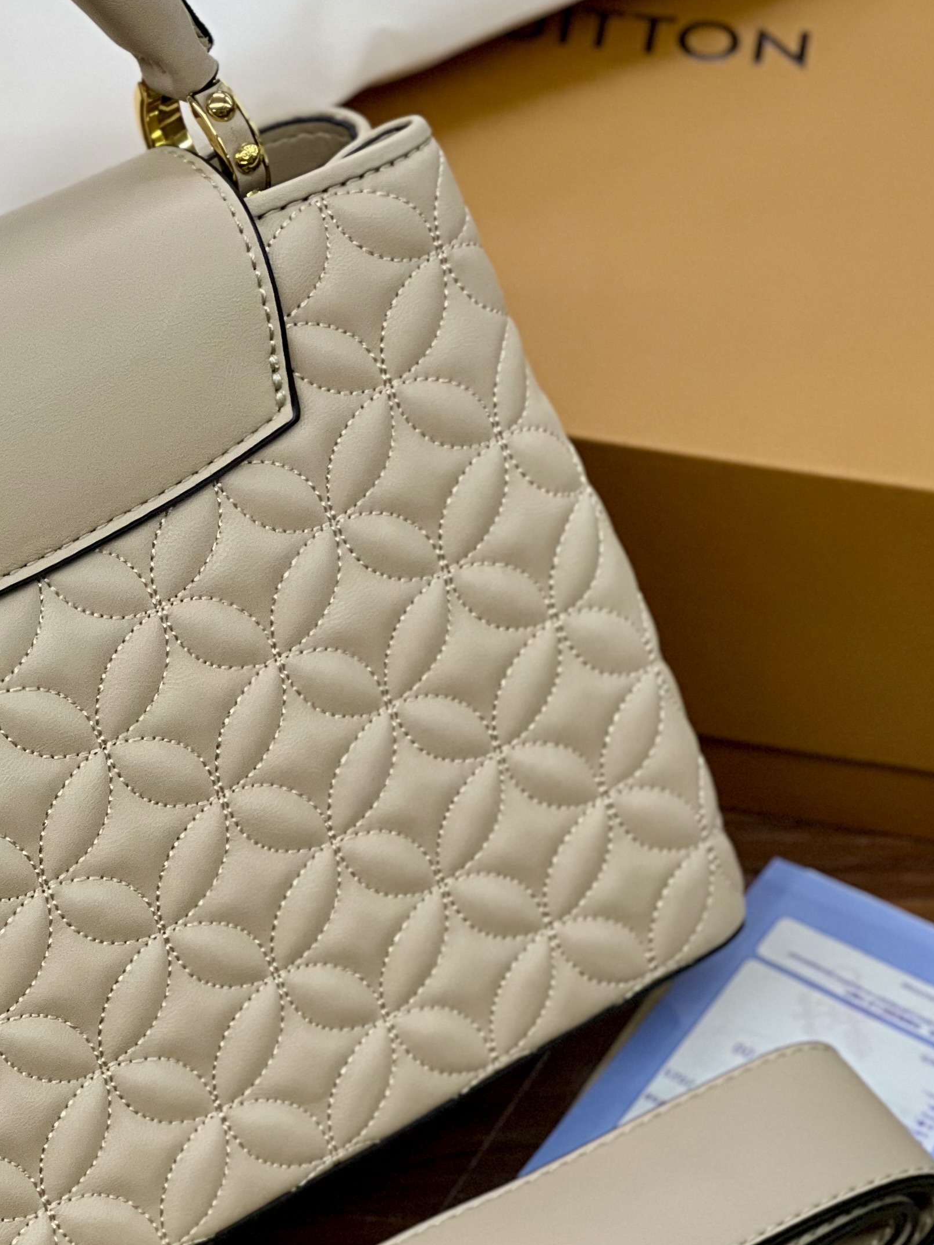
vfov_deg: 13.6
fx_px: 5216
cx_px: 116
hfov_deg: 10.2
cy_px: 758
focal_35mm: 145
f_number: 2.8
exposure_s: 1/100
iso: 200
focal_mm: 9
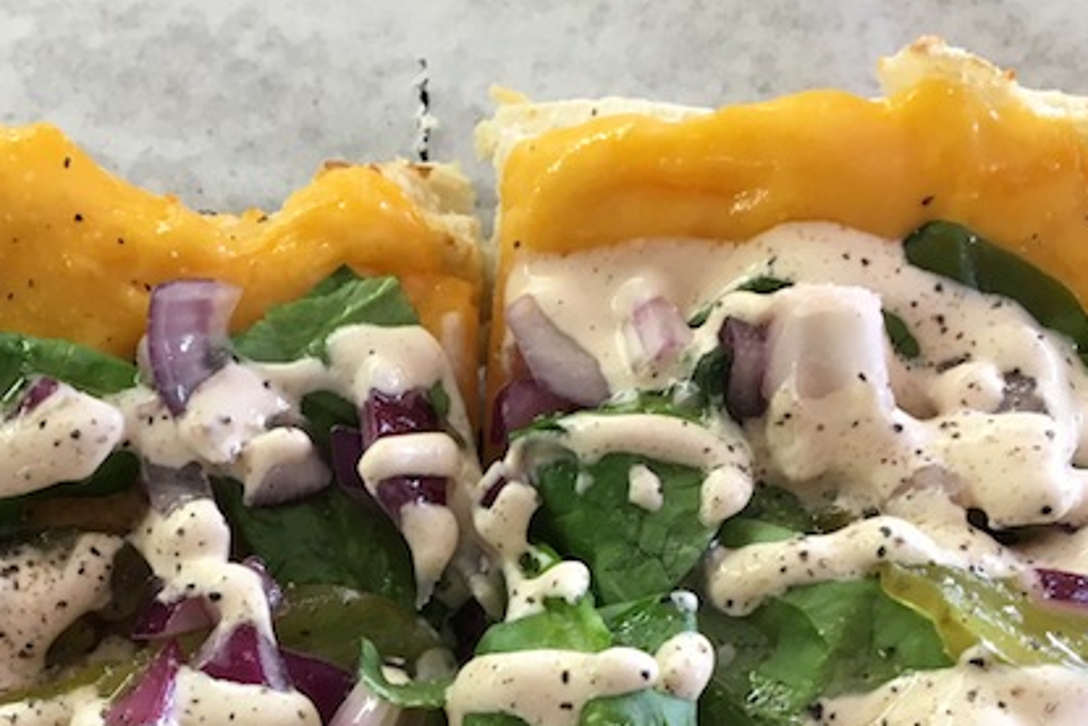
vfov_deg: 22.6
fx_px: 1753
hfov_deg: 34.3
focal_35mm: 58
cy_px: 700
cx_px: 412
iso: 64
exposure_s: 1/30
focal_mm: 4.15
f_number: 2.2
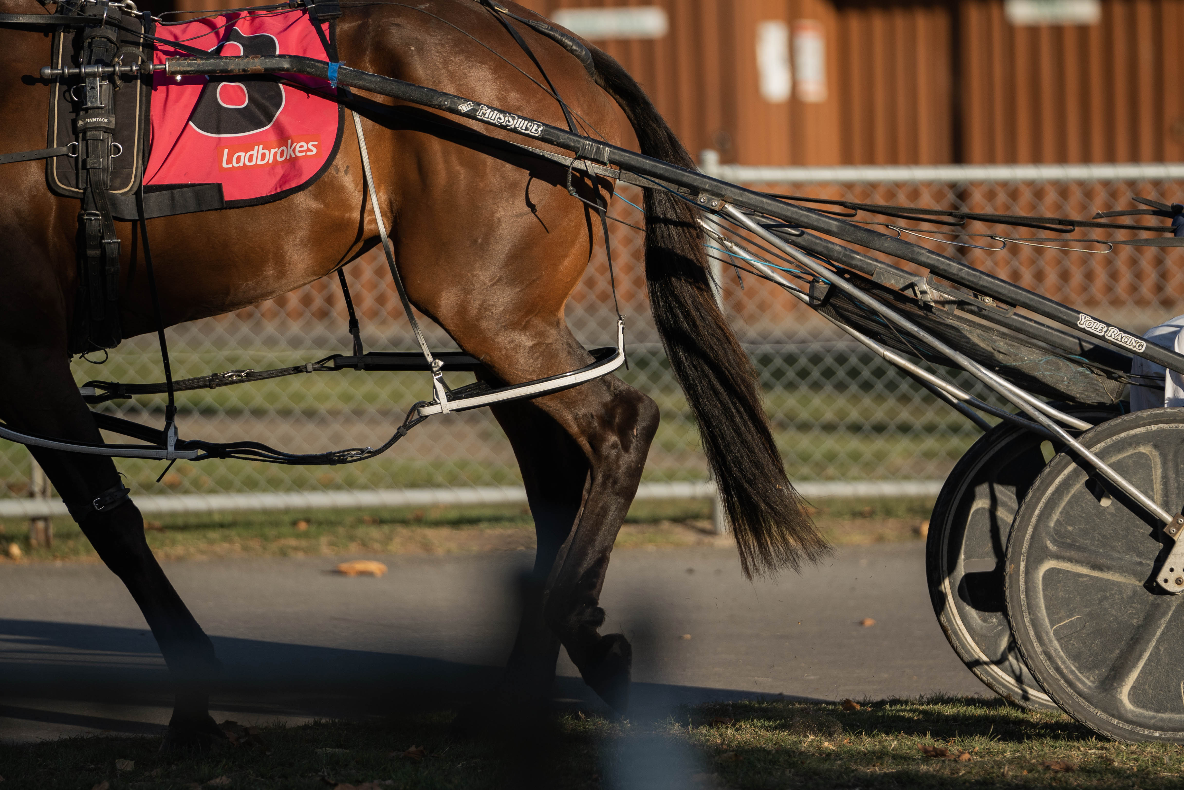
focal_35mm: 300
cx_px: 592
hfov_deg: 6.9
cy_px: 395
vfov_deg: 4.6
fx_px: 9866
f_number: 2.8
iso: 320
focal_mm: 200
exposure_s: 1/2500
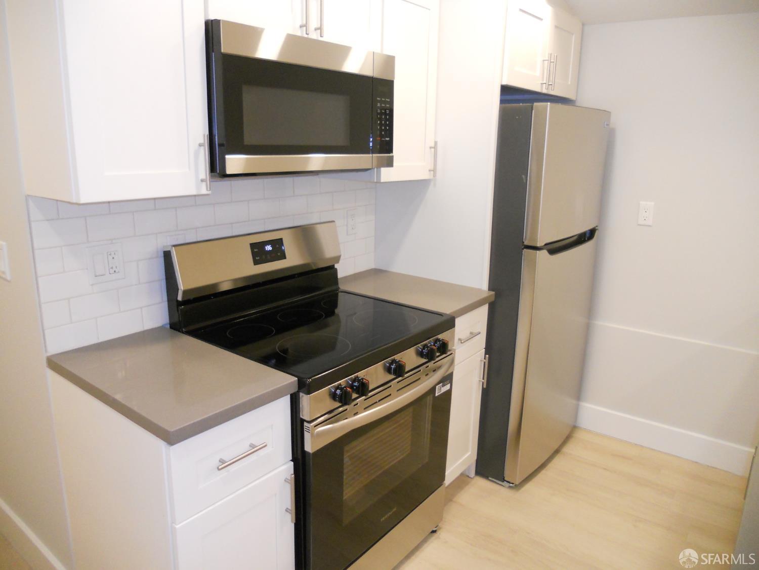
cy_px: 285
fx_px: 592
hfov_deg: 65.3
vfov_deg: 51.4
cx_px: 380
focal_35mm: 27
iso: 400
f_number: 3.2
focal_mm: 4.9
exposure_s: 1/30
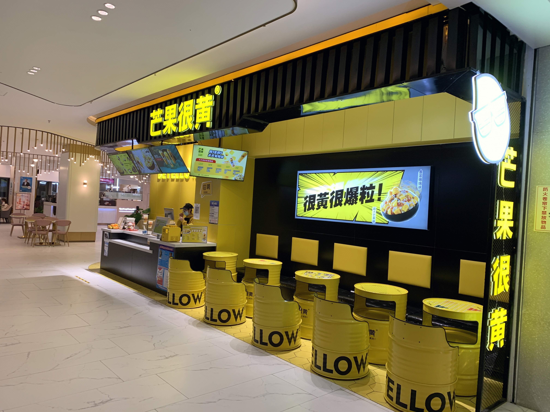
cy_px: 206
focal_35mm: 26
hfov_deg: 67.3
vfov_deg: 53.1
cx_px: 275
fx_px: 413
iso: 64
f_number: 1.8
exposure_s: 1/100
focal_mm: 4.25
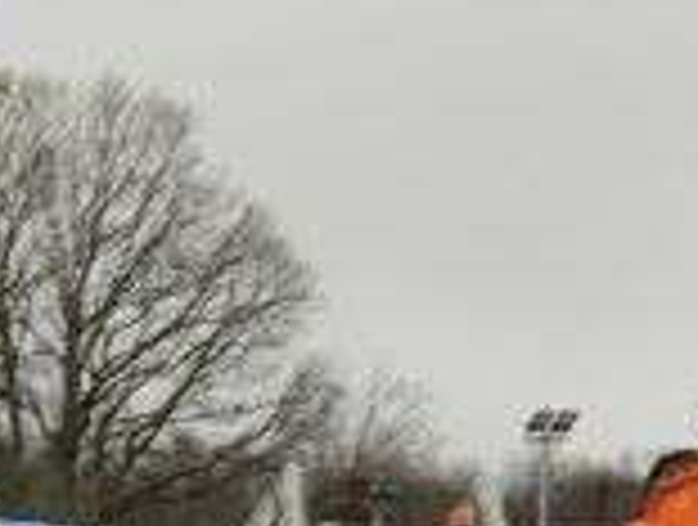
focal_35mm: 191
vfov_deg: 7.6
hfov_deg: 9.4
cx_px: -901
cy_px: 908
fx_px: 3860
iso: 50
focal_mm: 3
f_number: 1.8
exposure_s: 1/122
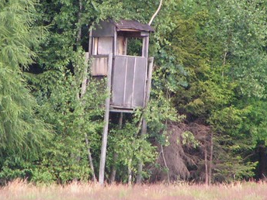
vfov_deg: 1.7
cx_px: 123
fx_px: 6826
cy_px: 69
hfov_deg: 2.2
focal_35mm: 885
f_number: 3.7
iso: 200
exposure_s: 1/320
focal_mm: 63
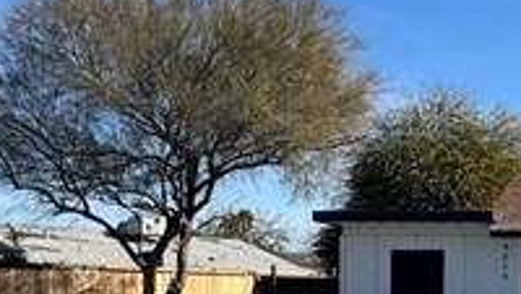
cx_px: 612
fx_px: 1079
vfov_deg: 15.3
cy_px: 297
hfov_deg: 24.7
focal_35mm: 78
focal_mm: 2.22
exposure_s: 1/1748
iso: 50
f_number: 2.2
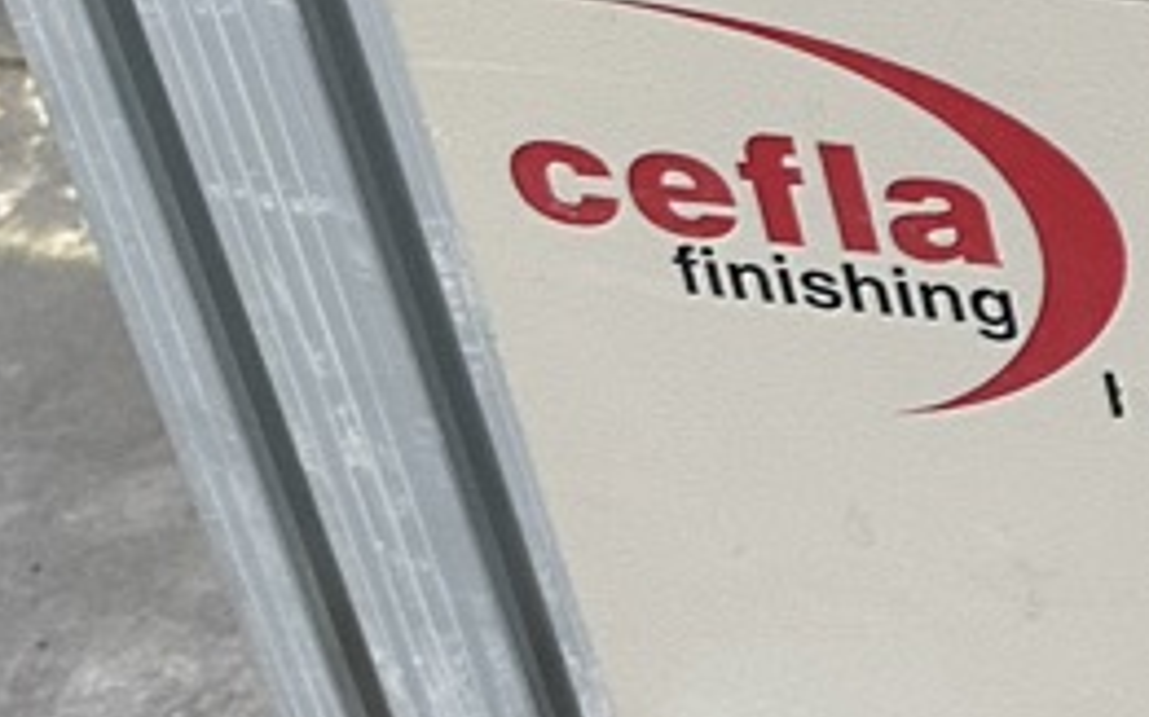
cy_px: -479
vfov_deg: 10.0
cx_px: 2694
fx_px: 3913
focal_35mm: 125
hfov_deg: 13.0
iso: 250
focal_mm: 6.86
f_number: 1.78
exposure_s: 1/97
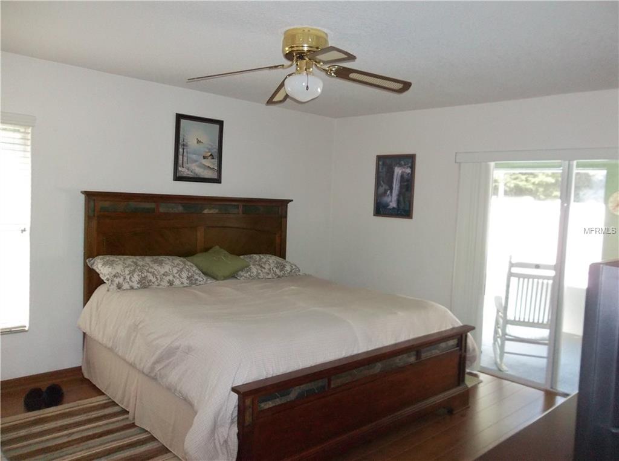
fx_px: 482
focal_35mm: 27
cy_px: 230
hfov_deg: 65.4
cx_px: 310
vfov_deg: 51.2
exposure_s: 1/30
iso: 320
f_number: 3.5
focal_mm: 4.9
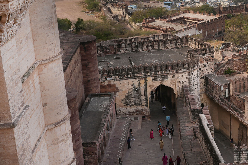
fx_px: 427
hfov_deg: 31.0
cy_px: 54
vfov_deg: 21.8
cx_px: 221
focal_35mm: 62
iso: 100
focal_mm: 34
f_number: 9
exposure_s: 1/200
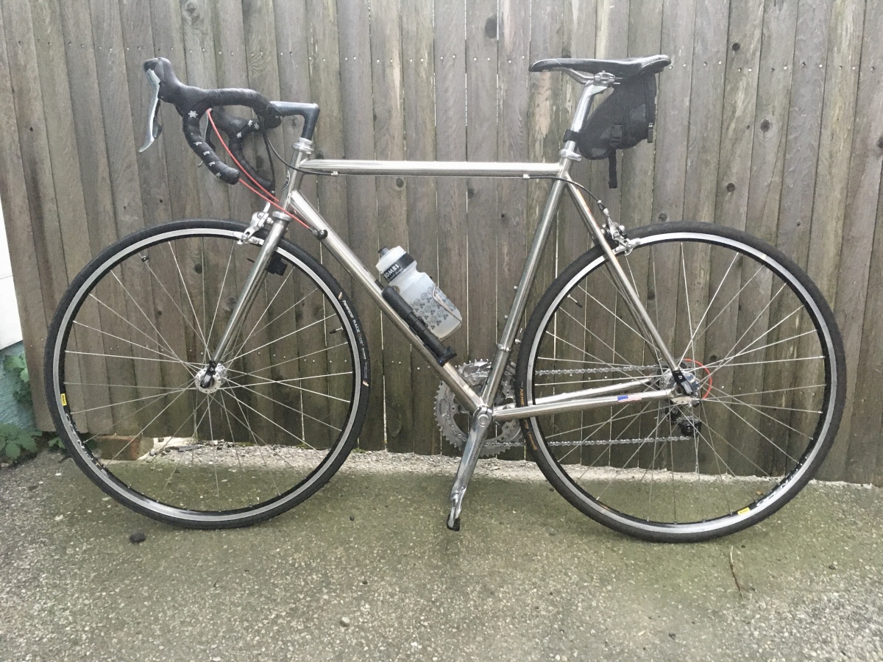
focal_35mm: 29
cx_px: 442
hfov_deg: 61.7
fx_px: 740
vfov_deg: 48.2
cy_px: 331
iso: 200
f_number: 2.2
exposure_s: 1/15
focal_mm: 4.15
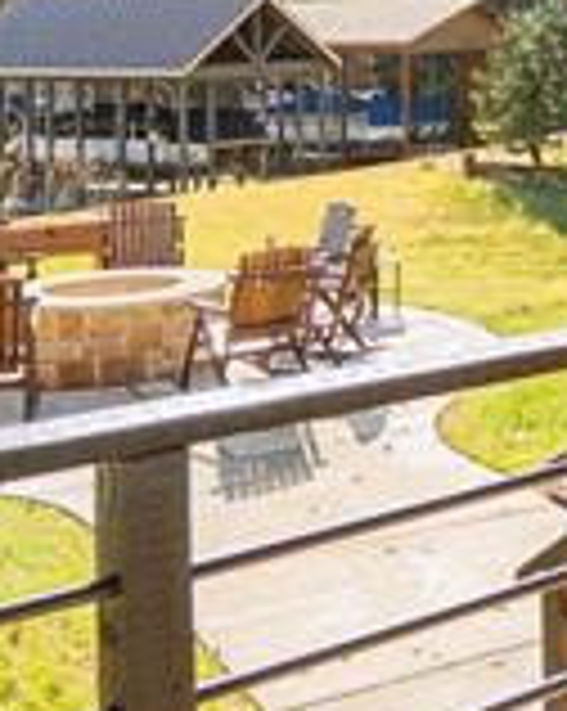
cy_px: -68
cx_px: 846
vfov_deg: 24.4
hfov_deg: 18.6
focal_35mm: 73
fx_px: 1534
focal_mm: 12
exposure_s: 1/250
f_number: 4
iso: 100
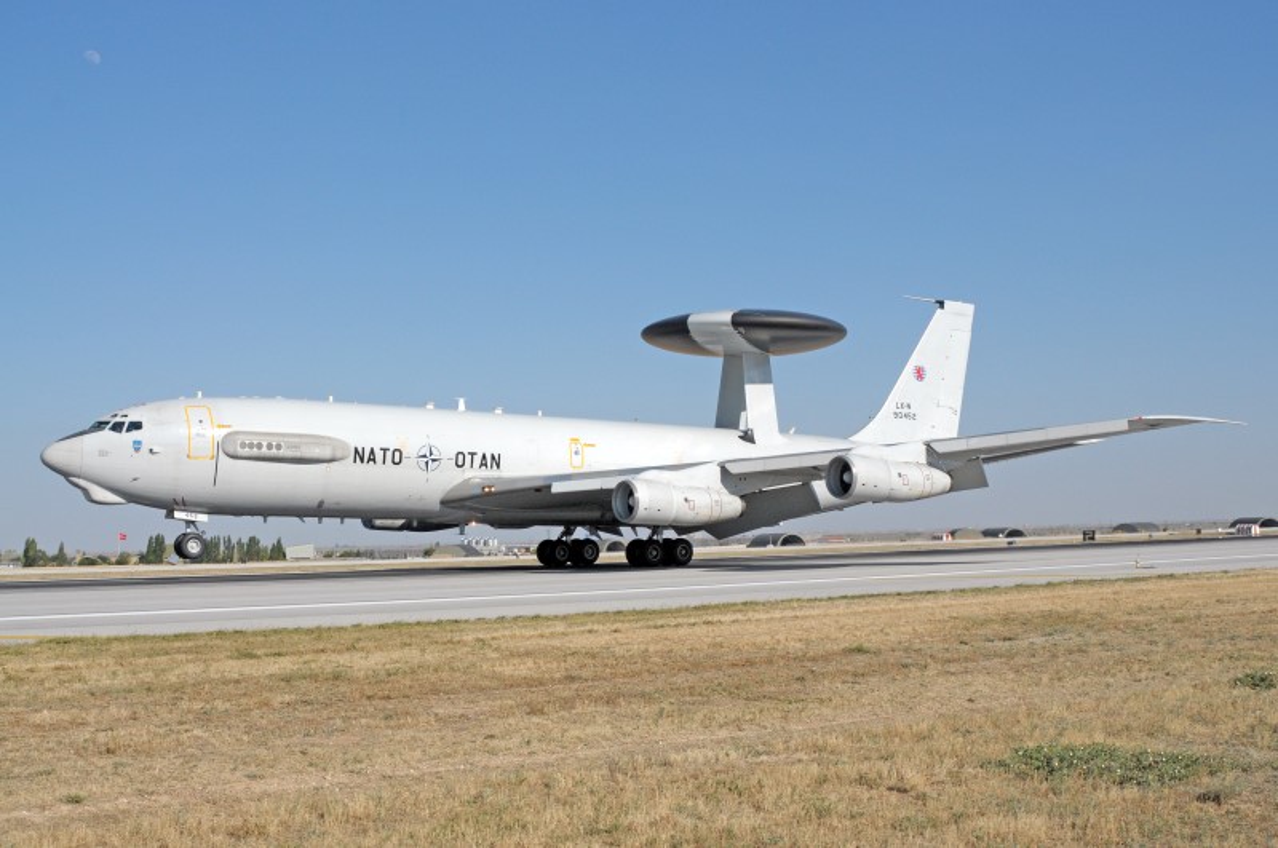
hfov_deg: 46.5
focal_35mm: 42
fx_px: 1489
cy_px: 424
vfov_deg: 31.8
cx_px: 639
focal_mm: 28
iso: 400
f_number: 10
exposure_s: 1/1600
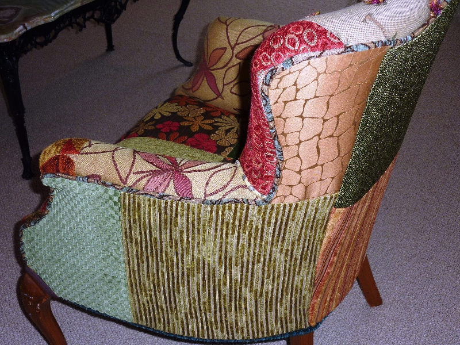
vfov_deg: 30.3
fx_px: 638
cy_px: 172
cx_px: 230
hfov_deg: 39.7
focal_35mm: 48
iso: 100
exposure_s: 1/60
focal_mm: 7.9
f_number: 3.8
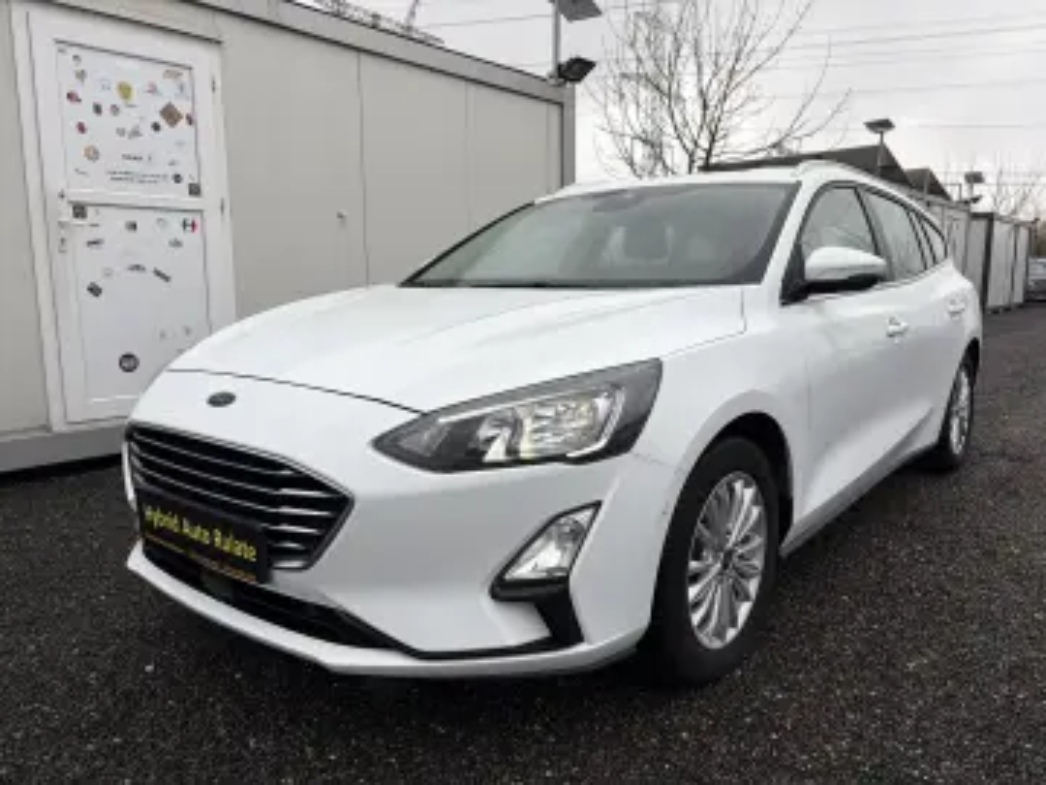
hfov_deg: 67.3
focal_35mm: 26
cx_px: 523
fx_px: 786
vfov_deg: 53.1
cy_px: 392
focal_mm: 5.96
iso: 50
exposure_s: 1/1667
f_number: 1.6
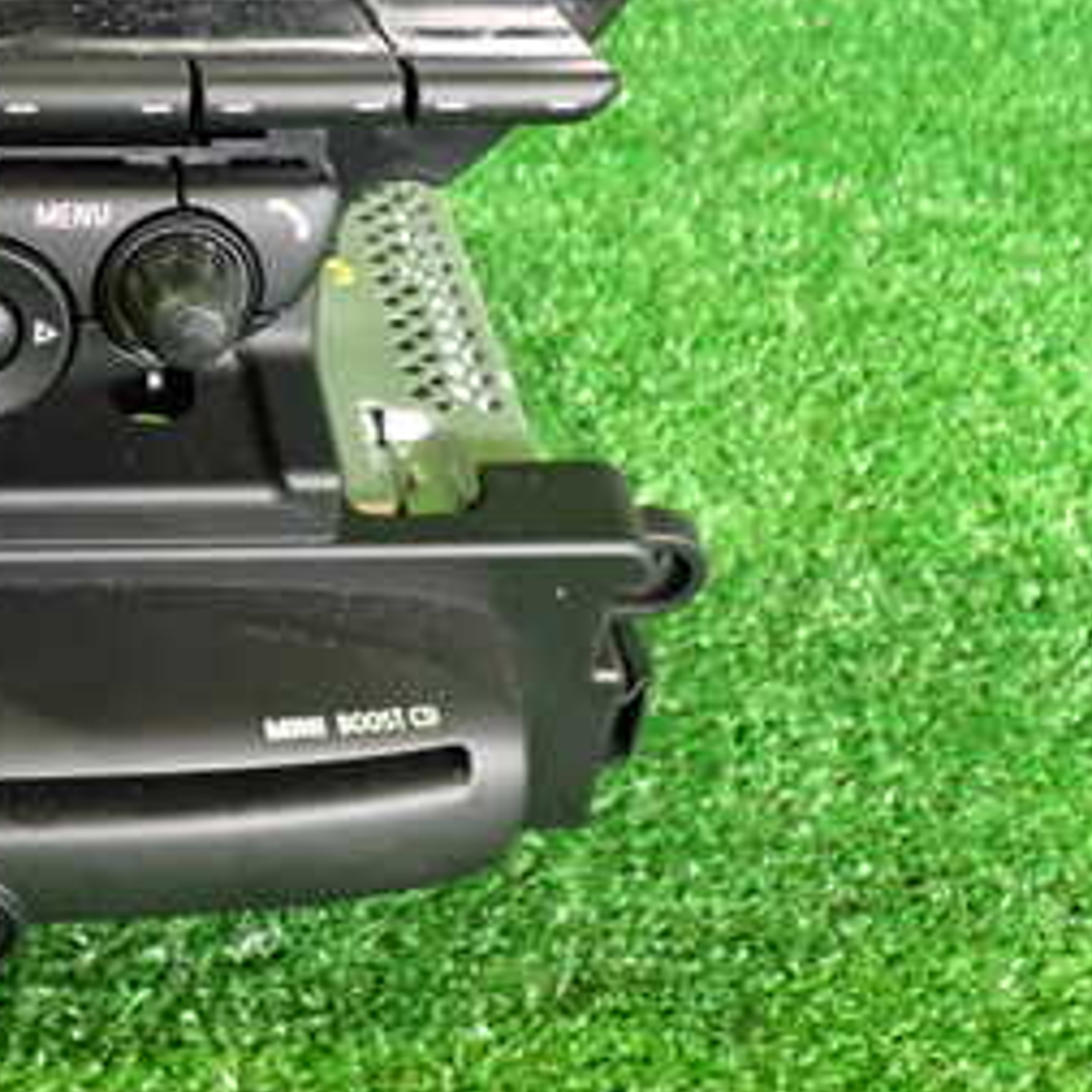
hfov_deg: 25.8
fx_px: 2248
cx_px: -13
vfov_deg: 26.9
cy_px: 272
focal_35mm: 63
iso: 800
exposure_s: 1/30
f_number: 2.3
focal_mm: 5.4
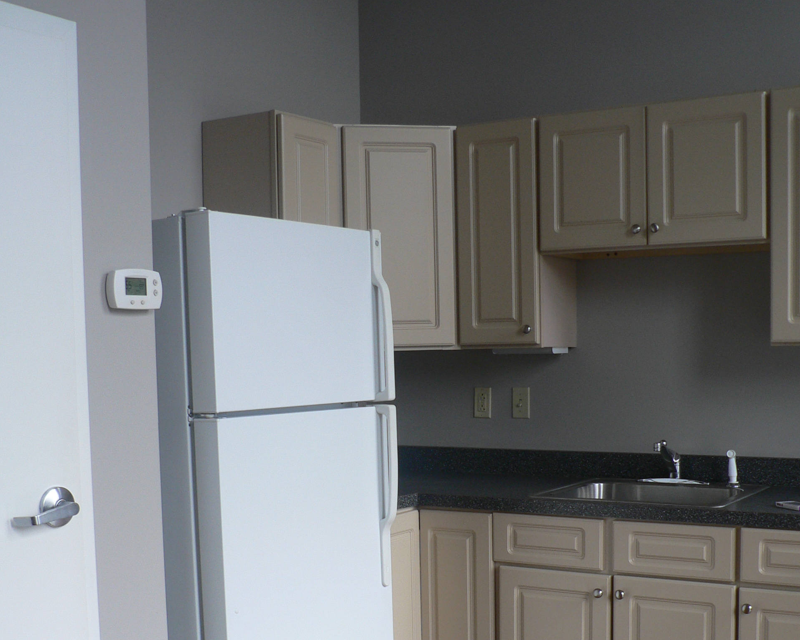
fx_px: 1113
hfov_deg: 39.5
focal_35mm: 47
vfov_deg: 31.5
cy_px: 480
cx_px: 401
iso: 80
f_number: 2.8
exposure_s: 1/30
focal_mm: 6
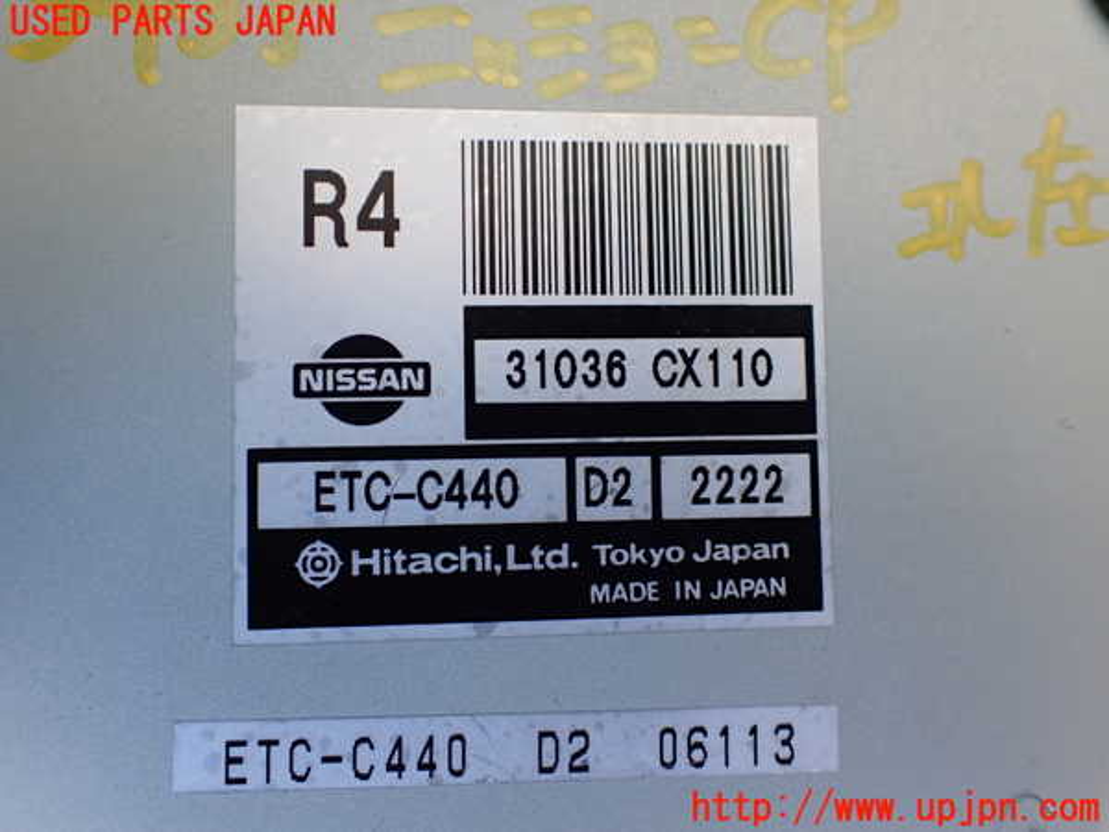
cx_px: 554
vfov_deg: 46.8
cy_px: 416
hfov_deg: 60.0
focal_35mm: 30
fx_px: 961
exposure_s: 1/125
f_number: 2.3
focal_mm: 5.4
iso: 640
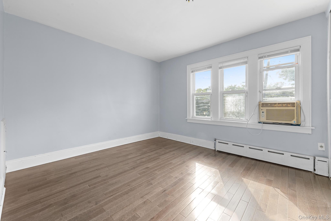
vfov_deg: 81.2
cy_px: 110
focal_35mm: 14
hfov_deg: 104.3
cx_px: 166
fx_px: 129
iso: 400
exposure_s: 1/3
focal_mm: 14
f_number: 10
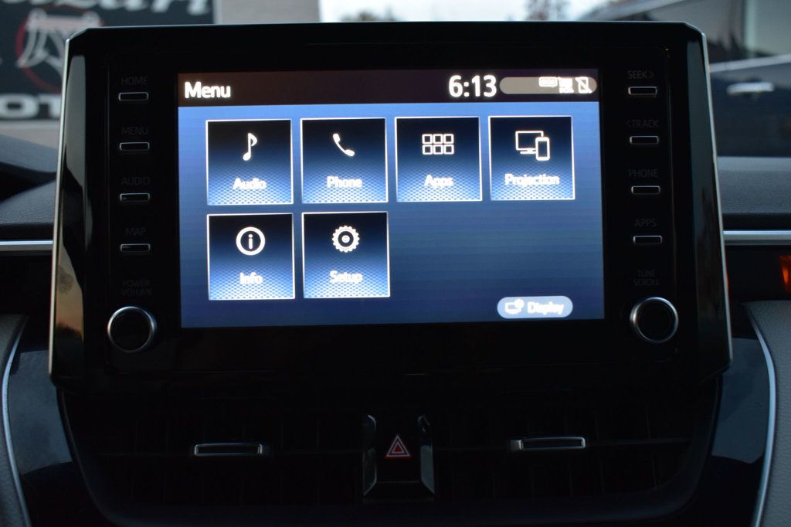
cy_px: 264
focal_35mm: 36
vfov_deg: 36.8
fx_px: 791
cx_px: 396
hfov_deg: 53.1
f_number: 6.3
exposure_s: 1/15
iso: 1600
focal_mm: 24
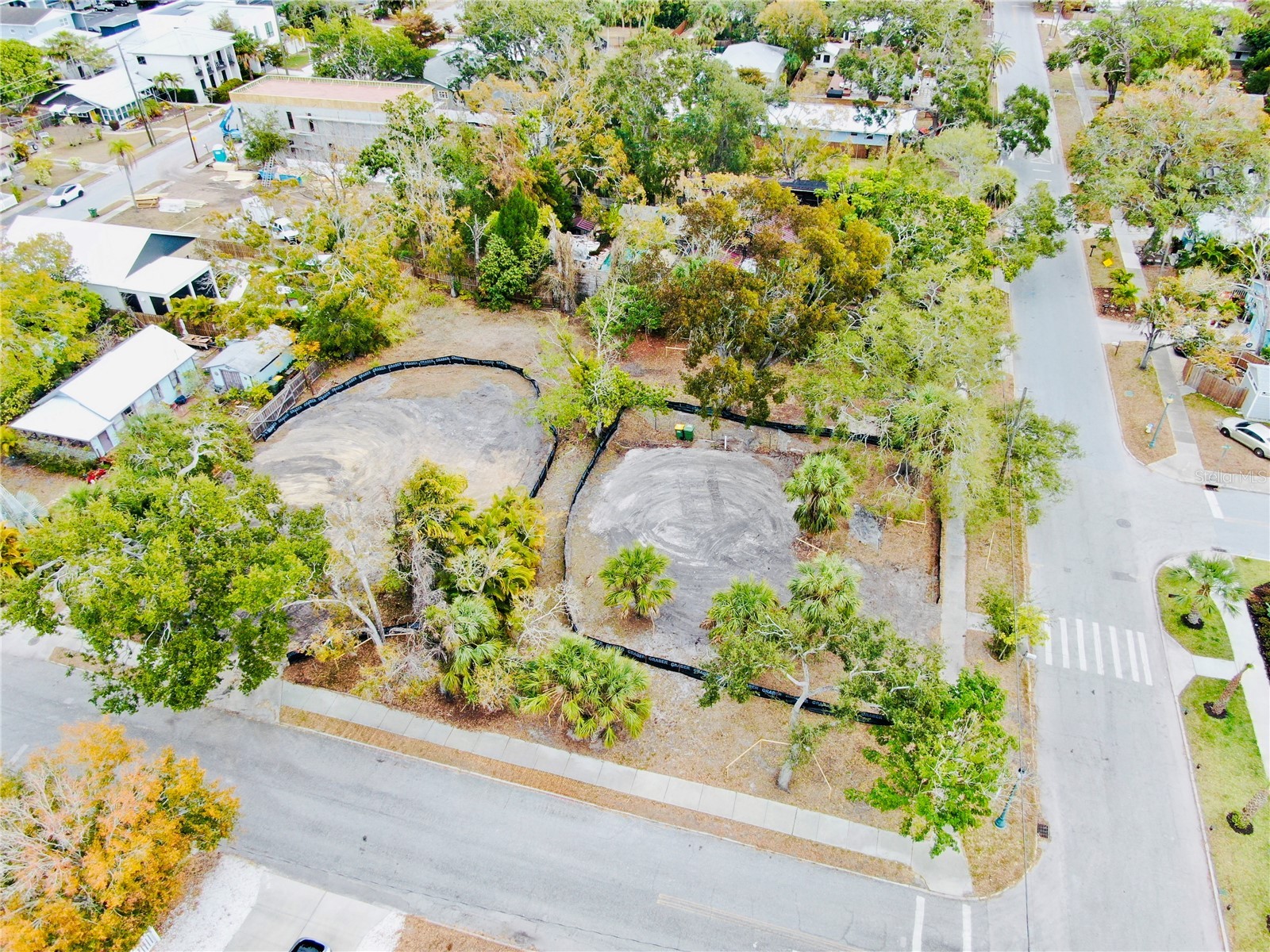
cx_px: 635
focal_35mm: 24
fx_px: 881
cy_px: 476
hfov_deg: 71.6
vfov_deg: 56.8
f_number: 2.8
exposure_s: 1/240
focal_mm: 4.39
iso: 100
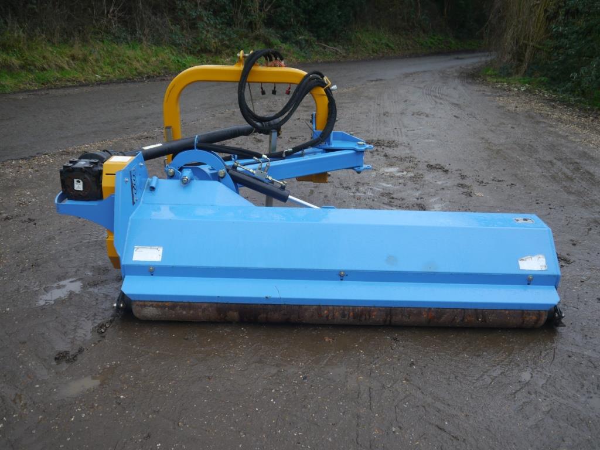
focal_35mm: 30
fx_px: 520
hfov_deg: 60.0
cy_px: 225
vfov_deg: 46.8
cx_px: 300
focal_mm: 15
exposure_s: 1/80
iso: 160
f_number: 3.6
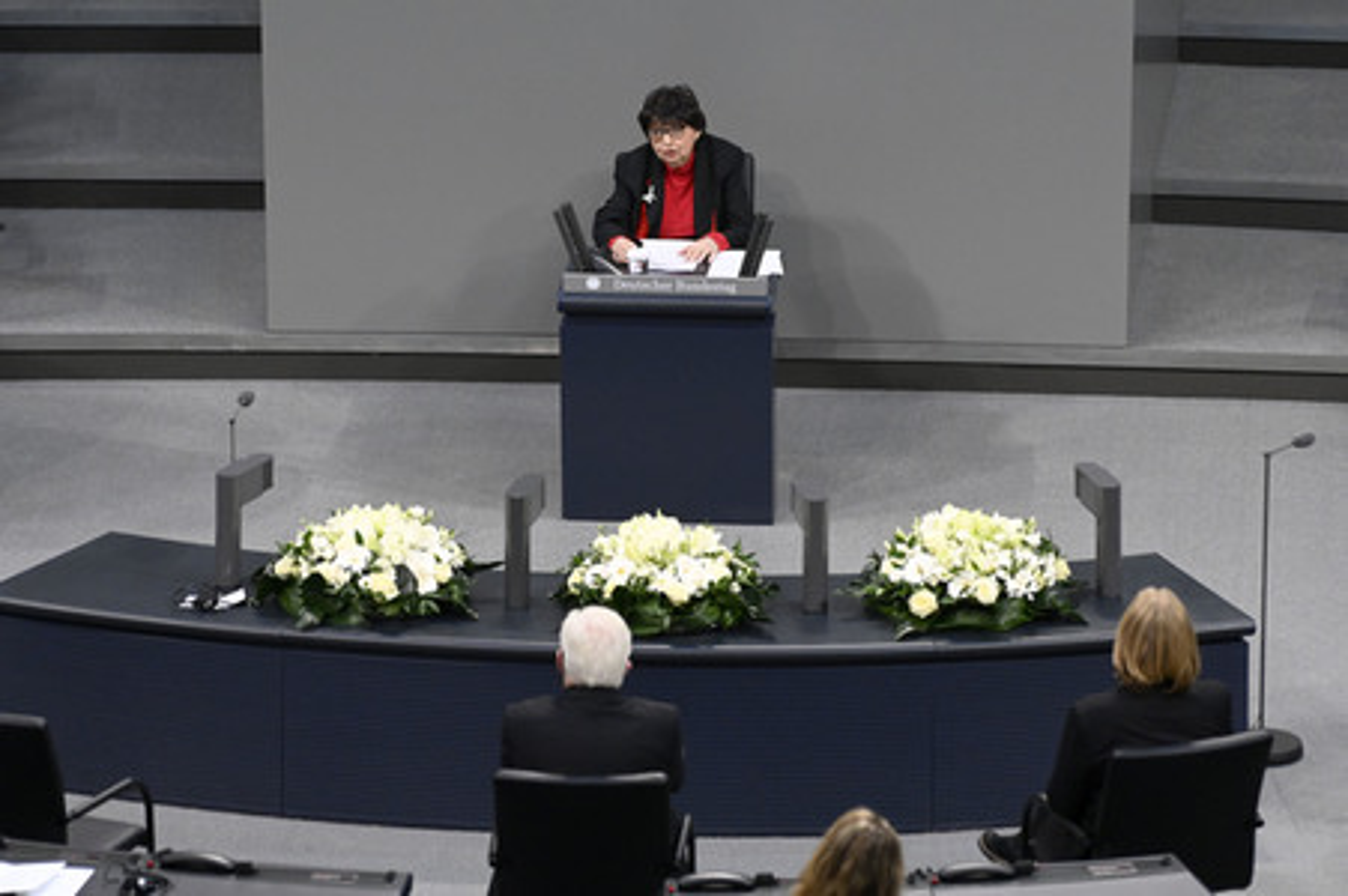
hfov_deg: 10.3
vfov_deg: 6.9
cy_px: 448
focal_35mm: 200
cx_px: 674
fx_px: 7483
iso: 8000
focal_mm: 200
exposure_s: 1/250
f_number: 5.6
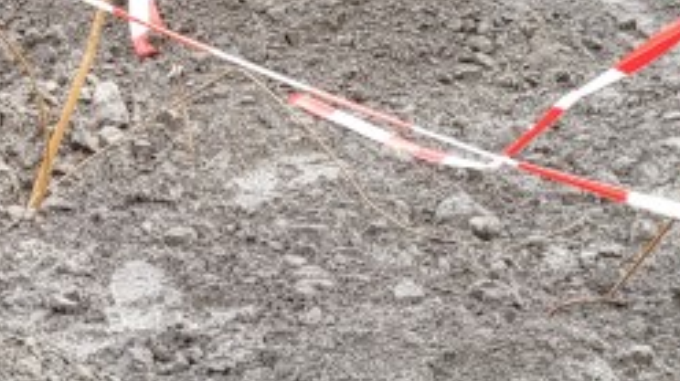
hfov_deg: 18.2
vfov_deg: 10.1
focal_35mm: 117
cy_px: -99
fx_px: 2108
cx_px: 151
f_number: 1.8
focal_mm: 5.4
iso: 40
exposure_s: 1/124
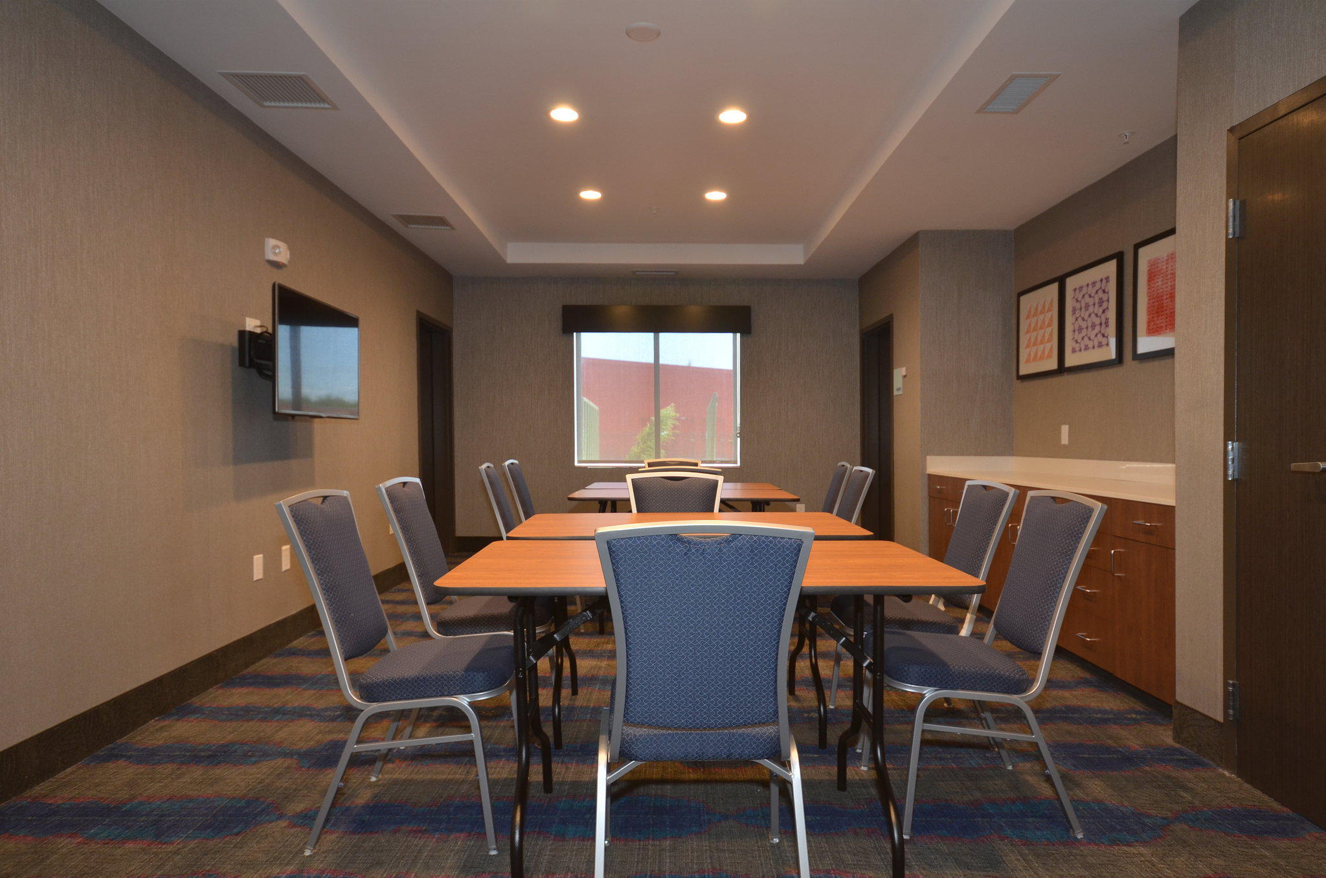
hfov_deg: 81.3
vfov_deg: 59.3
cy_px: 439
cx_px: 663
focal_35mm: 21
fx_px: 772
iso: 250
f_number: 5
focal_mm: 14
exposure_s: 1/15
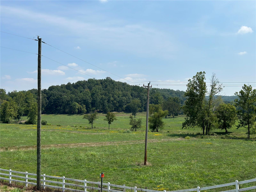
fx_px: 355
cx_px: 128
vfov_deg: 30.3
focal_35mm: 48
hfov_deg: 39.7
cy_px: 96
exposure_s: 1/8929
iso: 100
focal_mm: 6.86
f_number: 1.78
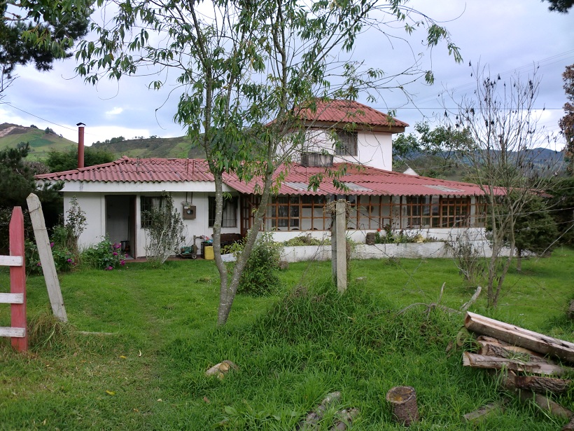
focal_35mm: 35
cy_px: 216
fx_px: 580
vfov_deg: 40.7
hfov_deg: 52.6
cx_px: 287
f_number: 3.1
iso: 64
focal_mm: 6.3
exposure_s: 1/125
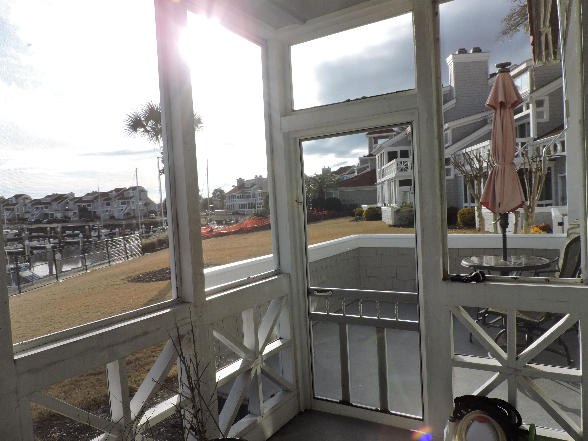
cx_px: 294
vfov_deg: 56.8
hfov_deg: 71.6
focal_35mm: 24
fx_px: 408
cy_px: 220
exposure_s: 1/1250
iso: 100
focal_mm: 4.3
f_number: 3
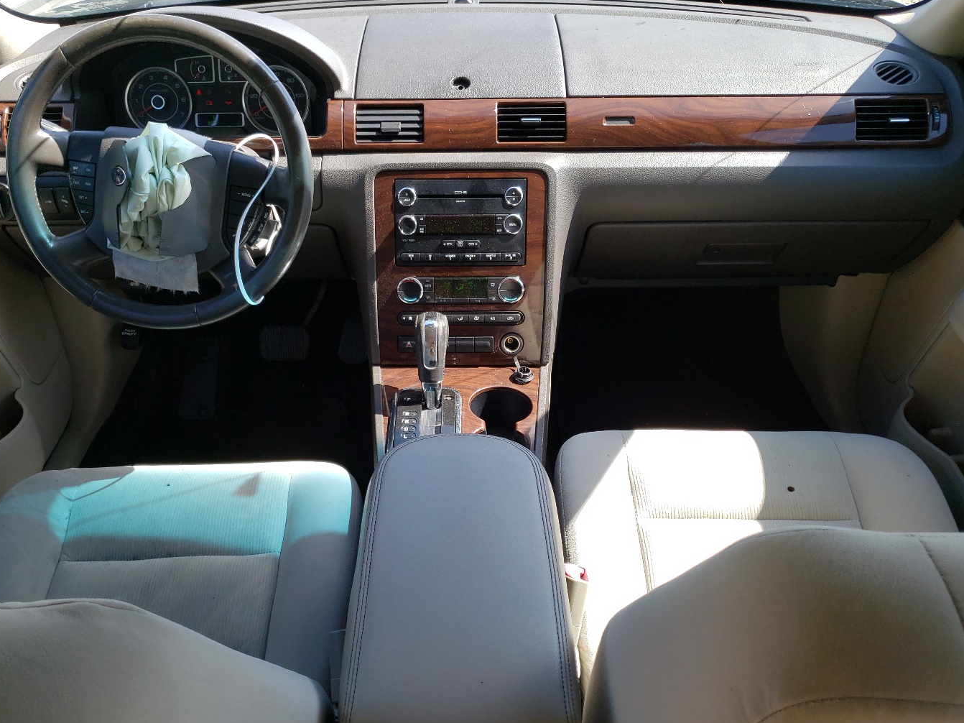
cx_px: 460
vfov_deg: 45.3
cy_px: 415
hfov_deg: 58.3
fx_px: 863
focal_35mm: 31
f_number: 1.5
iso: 50
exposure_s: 1/455
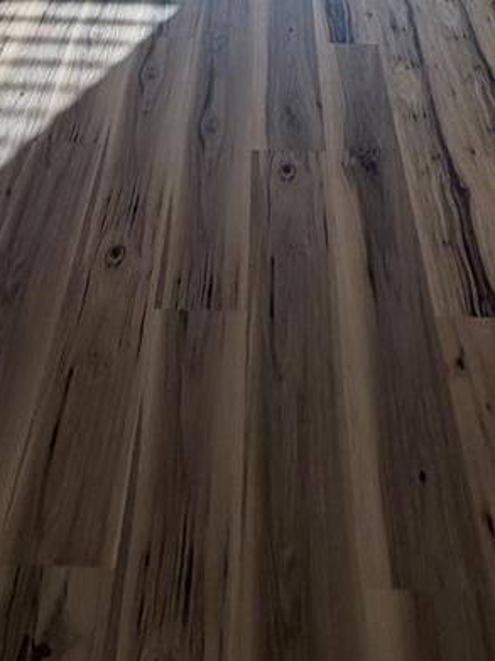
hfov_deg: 33.6
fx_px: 820
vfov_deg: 29.1
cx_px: 248
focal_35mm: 43
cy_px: -311
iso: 50
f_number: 2.2
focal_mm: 2.22
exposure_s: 1/227
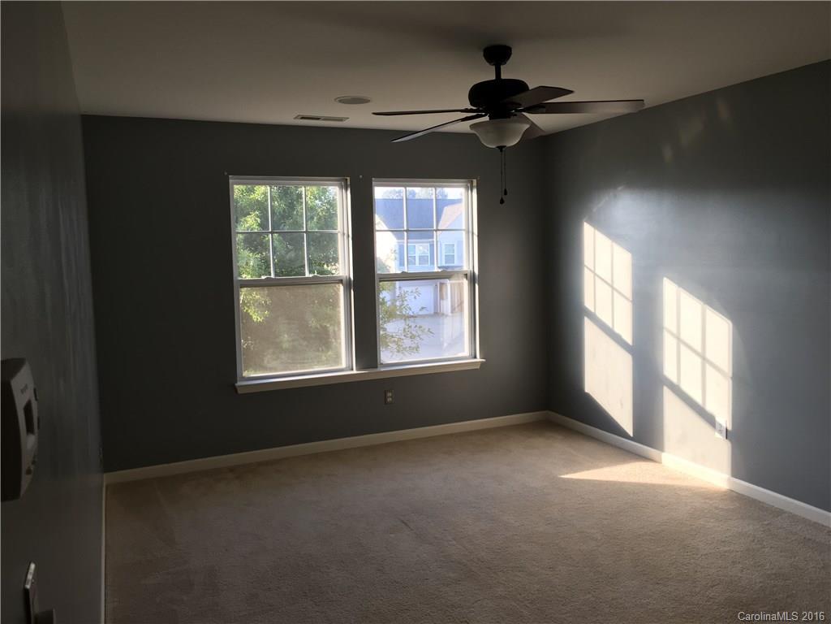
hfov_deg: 61.7
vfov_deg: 48.2
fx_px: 696
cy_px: 312
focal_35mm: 29
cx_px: 416
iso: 32
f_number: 2.2
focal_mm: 4.15
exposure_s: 1/120
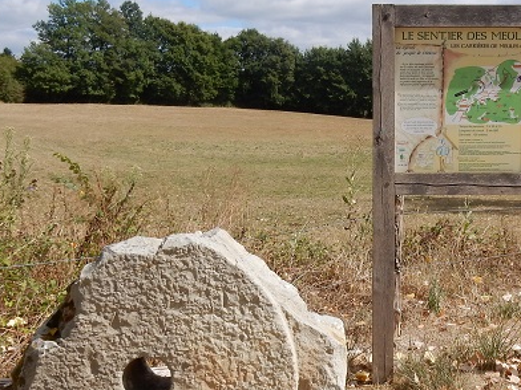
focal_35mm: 51
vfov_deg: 28.5
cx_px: 387
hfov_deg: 36.7
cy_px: 174
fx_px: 768
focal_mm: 4.5
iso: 125
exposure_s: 1/1600
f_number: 3.7
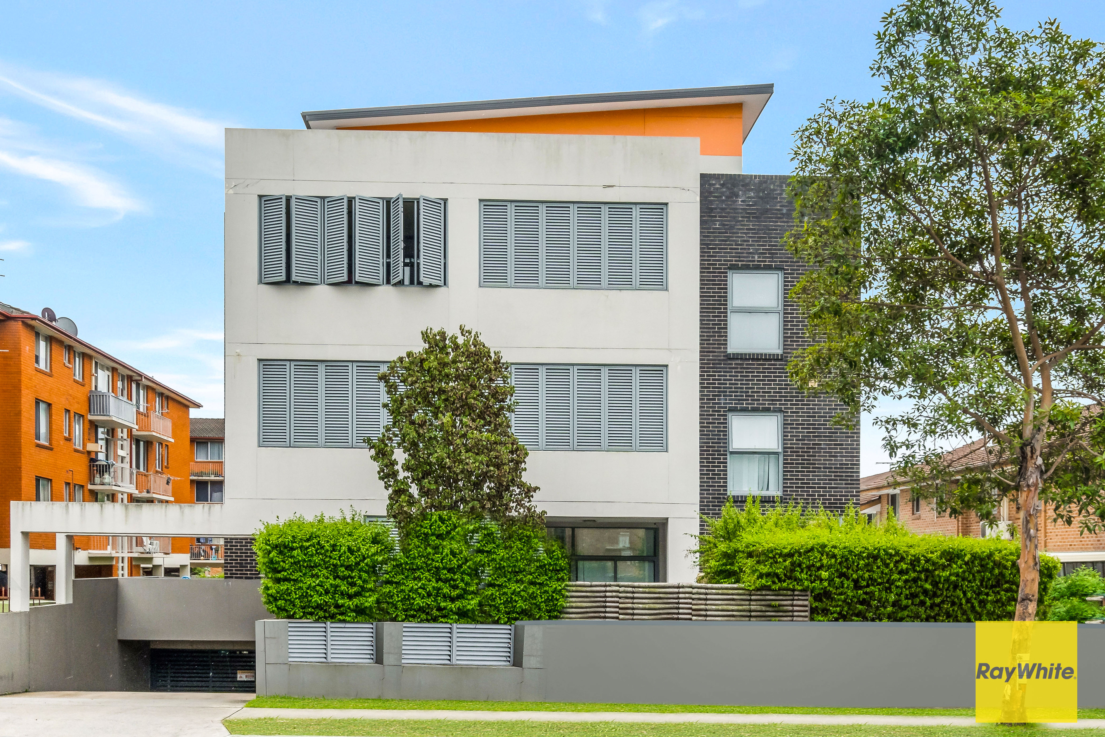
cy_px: 368
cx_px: 552
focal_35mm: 25
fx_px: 767
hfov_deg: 71.5
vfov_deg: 51.3
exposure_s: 1/125
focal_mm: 25
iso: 640
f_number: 11
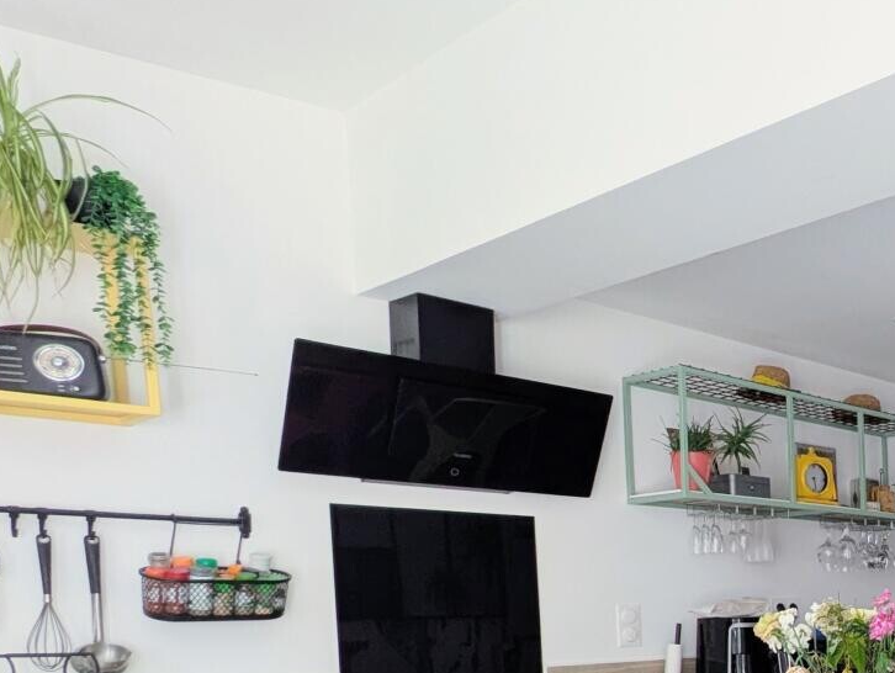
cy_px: 643
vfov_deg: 35.7
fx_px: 958
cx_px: 1058
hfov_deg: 38.2
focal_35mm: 37
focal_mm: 1.83
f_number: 2.2
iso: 52
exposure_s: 1/169
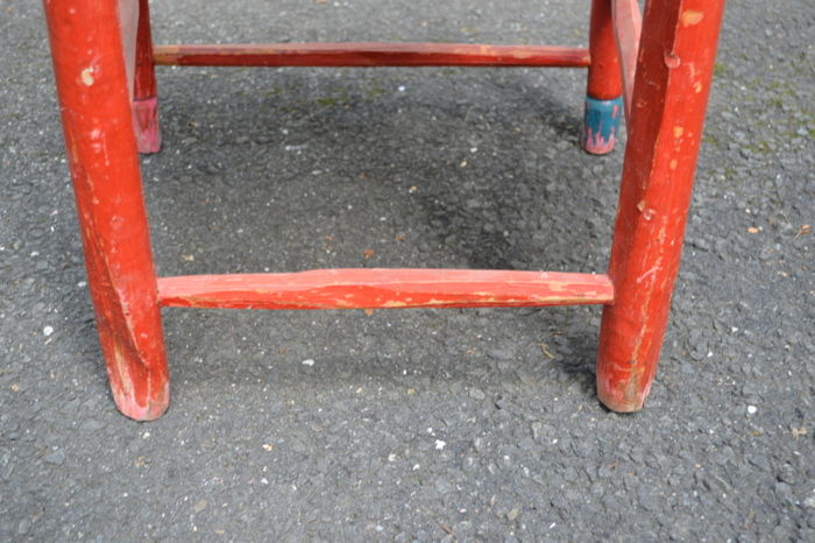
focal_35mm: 51
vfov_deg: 26.5
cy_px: 272
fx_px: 1154
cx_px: 408
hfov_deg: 38.9
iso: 400
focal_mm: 34
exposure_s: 1/40
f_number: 5
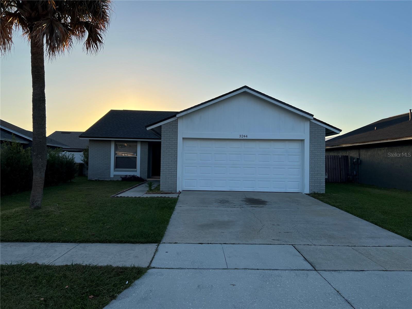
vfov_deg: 53.1
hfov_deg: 67.3
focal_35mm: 26
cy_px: 154
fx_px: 309
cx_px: 206
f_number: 1.5
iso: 50
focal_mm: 5.7
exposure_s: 1/2915
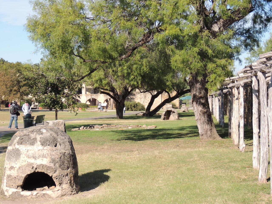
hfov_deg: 23.0
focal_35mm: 85
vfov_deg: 17.4
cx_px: 136
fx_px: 668
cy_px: 102
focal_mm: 15.1
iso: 100
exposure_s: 1/500
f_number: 4
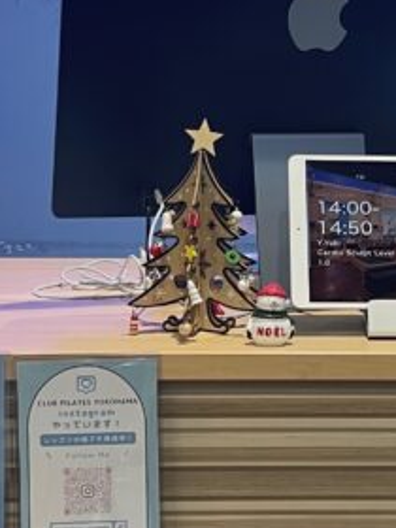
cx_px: 285
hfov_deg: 15.5
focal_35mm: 95
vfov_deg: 20.6
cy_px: 226
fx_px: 1449
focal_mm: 4.2
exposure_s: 1/50
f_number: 1.6
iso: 80
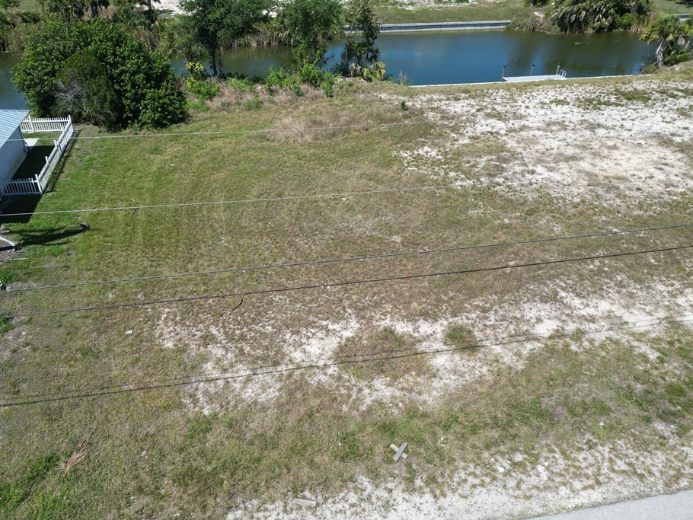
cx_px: 318
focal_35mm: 27
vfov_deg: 51.4
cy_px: 254
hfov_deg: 65.2
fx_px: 541
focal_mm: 6.72
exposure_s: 1/3200
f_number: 1.7
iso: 130
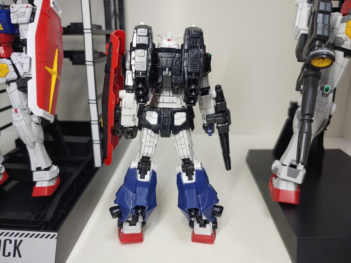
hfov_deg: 69.4
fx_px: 253
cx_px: 176
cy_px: 132
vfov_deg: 54.9
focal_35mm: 25
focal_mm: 4.23
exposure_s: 1/120
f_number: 1.5
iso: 50
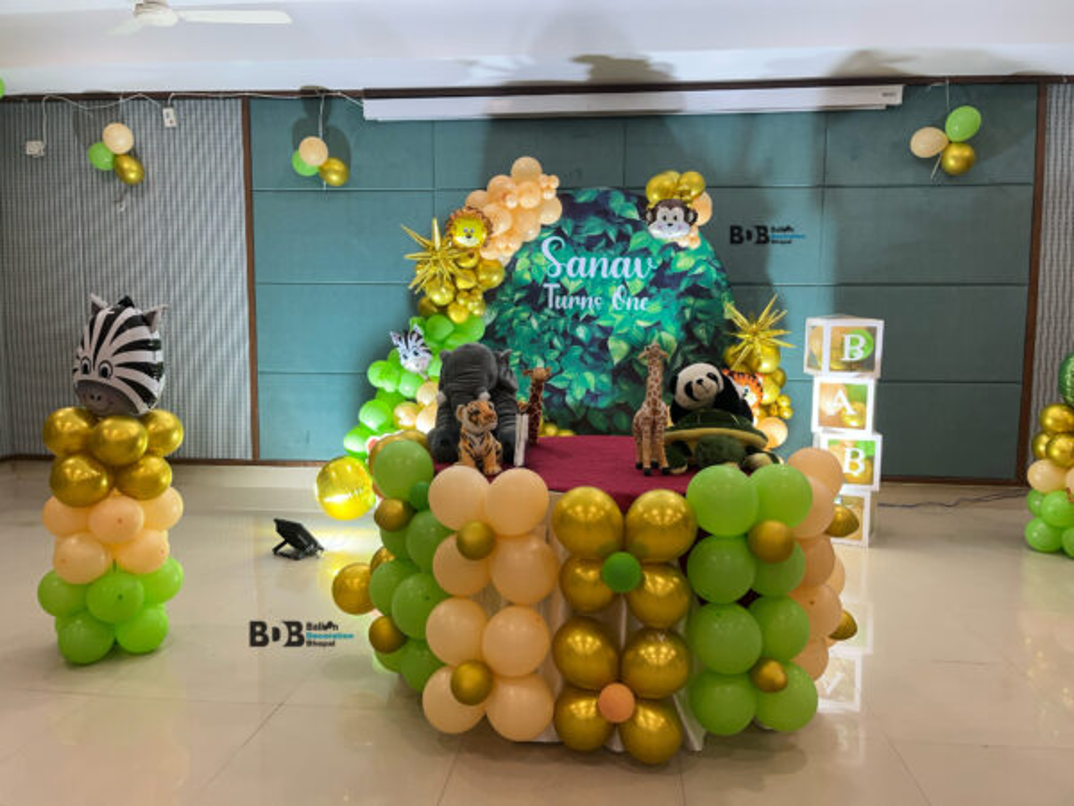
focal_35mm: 26
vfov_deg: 53.1
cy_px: 403
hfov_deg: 67.3
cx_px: 537
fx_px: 807
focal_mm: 5.1
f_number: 1.6
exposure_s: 1/100
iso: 125
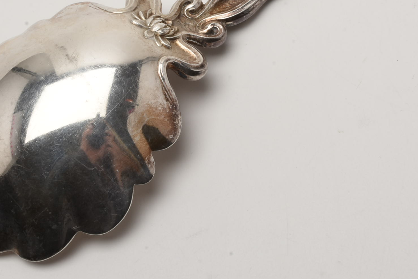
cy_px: 10
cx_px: 201
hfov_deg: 15.3
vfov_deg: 10.2
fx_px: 1557
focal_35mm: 134
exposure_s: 1/125
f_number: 25
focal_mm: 44
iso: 100
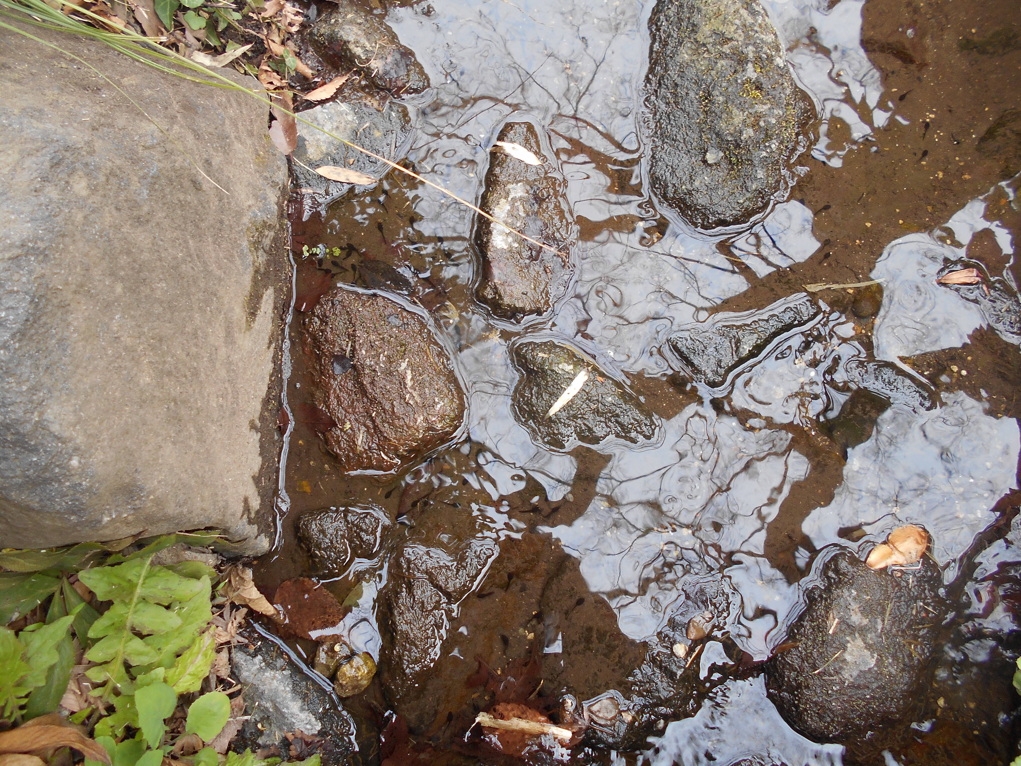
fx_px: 767
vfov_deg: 53.1
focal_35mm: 26
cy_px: 383
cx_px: 510
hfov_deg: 67.3
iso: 80
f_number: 3.2
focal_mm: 4.6
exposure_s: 1/40
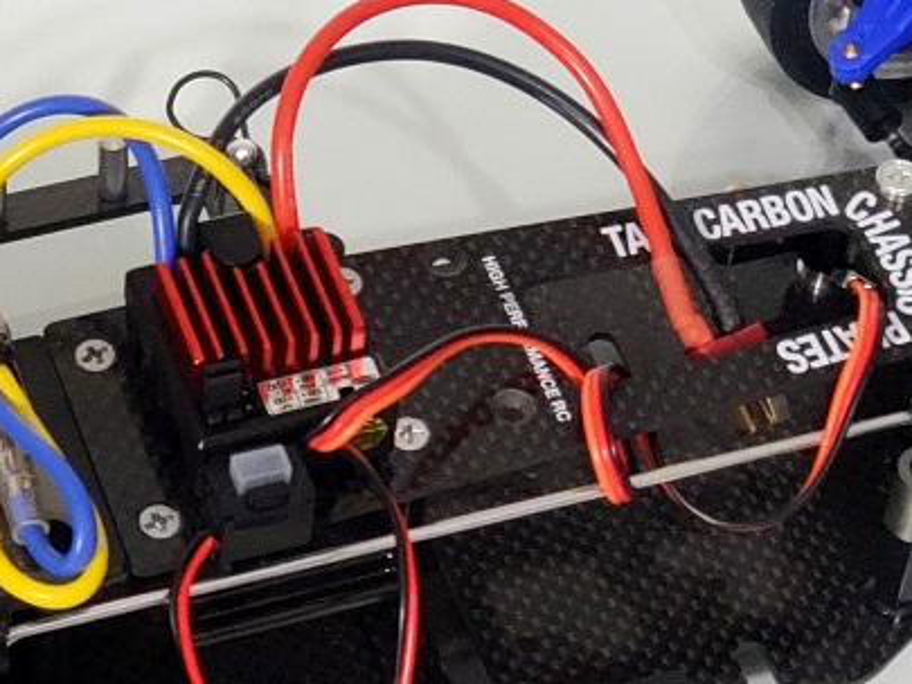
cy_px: 562
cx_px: 378
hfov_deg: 12.8
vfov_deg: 9.6
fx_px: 4059
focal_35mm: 154
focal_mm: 6
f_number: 2.4
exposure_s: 1/30
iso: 250
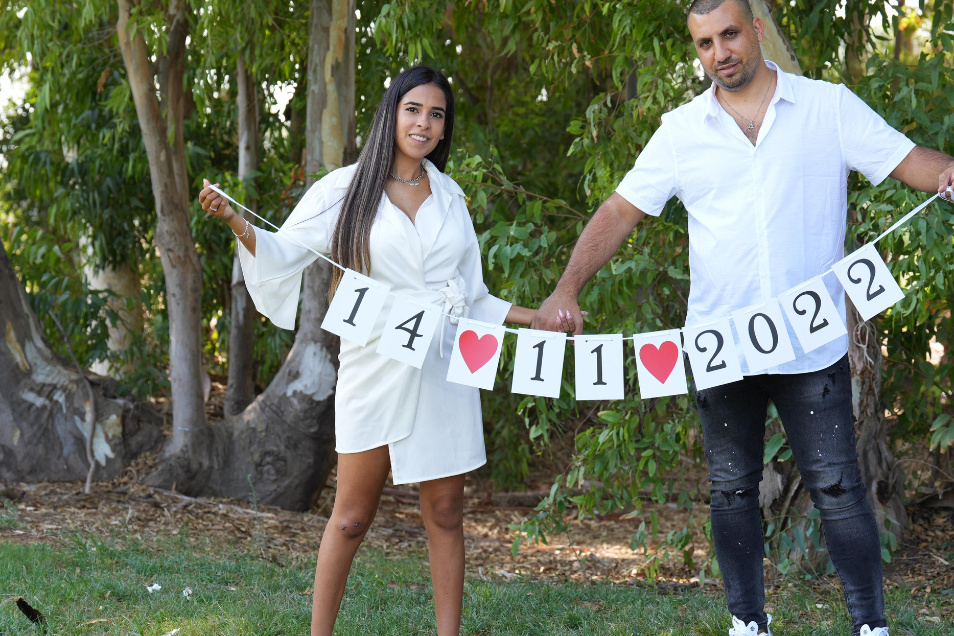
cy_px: 349
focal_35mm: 96
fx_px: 2544
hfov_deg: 21.2
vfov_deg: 14.3
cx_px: 543
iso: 160
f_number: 5
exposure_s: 1/100
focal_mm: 70
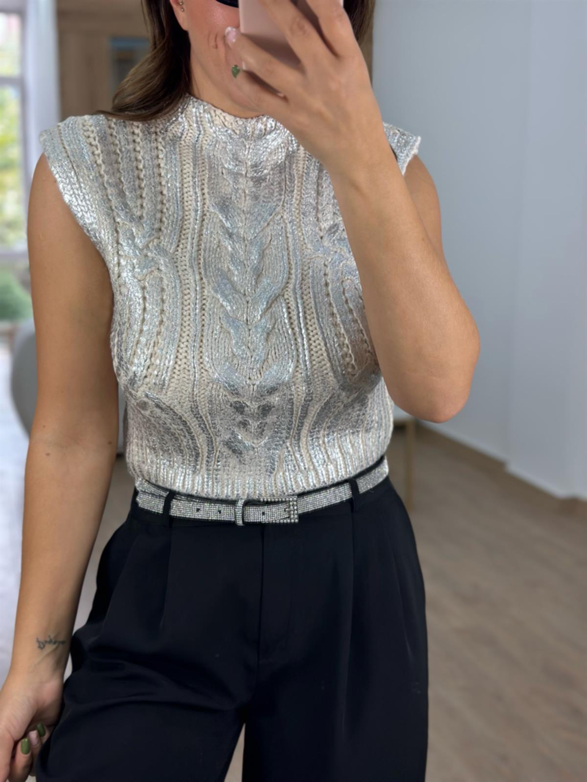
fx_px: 1085
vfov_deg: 39.7
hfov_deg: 30.3
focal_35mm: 48
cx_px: 294
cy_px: 391
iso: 80
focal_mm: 6.86
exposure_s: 1/245
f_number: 1.78
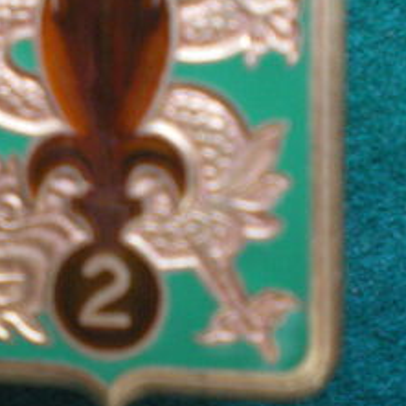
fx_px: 969
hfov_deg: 23.4
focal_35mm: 73
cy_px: 103
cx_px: 99
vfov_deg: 23.4
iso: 400
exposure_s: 1/50
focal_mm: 6.3
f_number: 3.1
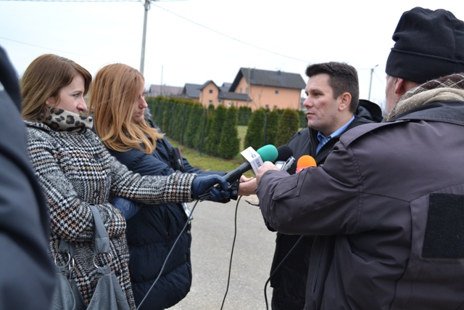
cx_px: 232
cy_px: 155
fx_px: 464
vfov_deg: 36.9
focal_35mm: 36
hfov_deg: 53.1
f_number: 5.6
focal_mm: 24
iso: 400
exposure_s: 1/125
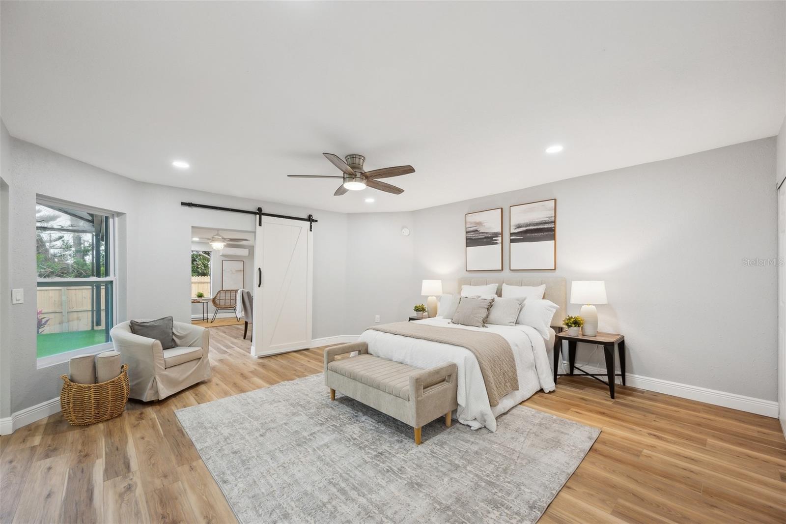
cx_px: 393
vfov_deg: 81.2
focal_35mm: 14
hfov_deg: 104.3
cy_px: 262
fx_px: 306
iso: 800
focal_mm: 14
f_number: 6.3
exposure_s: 1/50
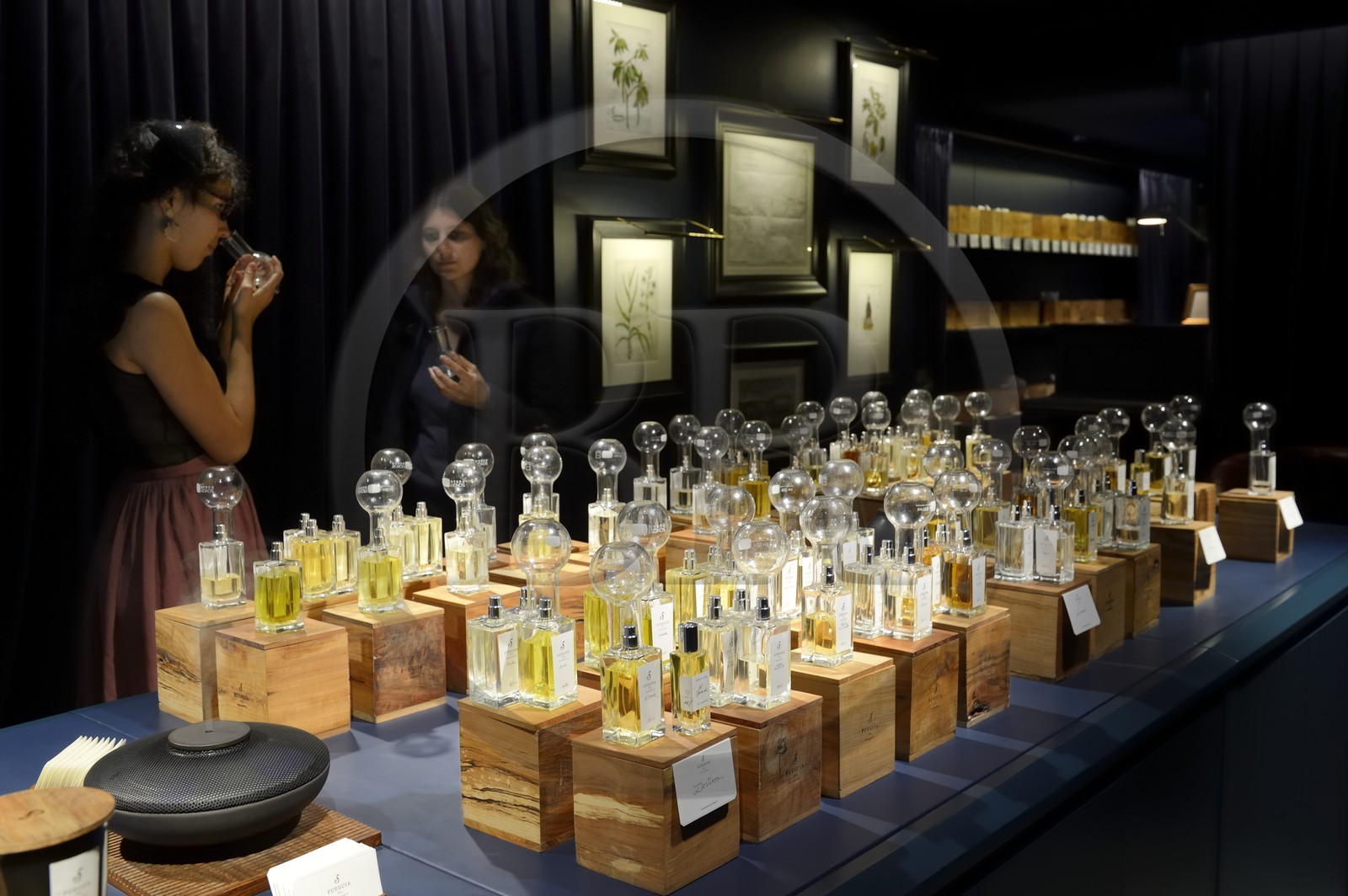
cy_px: 448
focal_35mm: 34
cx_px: 674
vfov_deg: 38.8
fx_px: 1272
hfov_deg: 55.8
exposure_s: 1/15
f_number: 6.3
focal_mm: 34
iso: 800
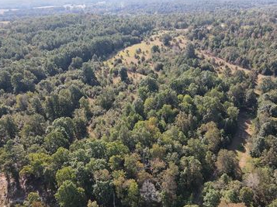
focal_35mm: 29
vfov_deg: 48.1
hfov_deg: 61.7
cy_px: 109
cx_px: 146
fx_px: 232
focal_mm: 4.5
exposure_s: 1/15
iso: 130
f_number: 2.8
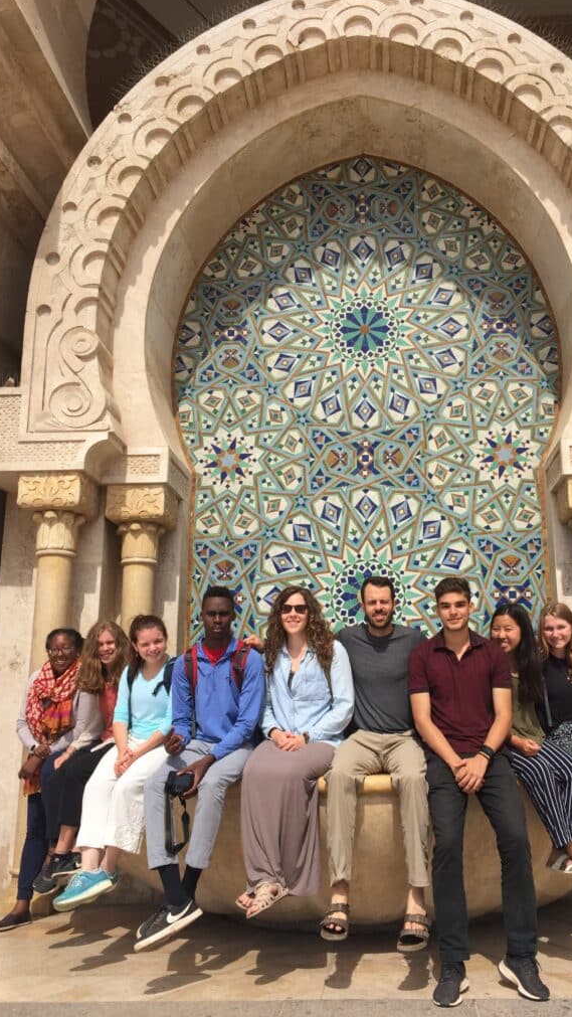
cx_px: 356
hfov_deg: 36.5
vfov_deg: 61.0
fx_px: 862
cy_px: 510
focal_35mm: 32
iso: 32
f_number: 2.2
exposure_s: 1/3597
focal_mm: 4.15
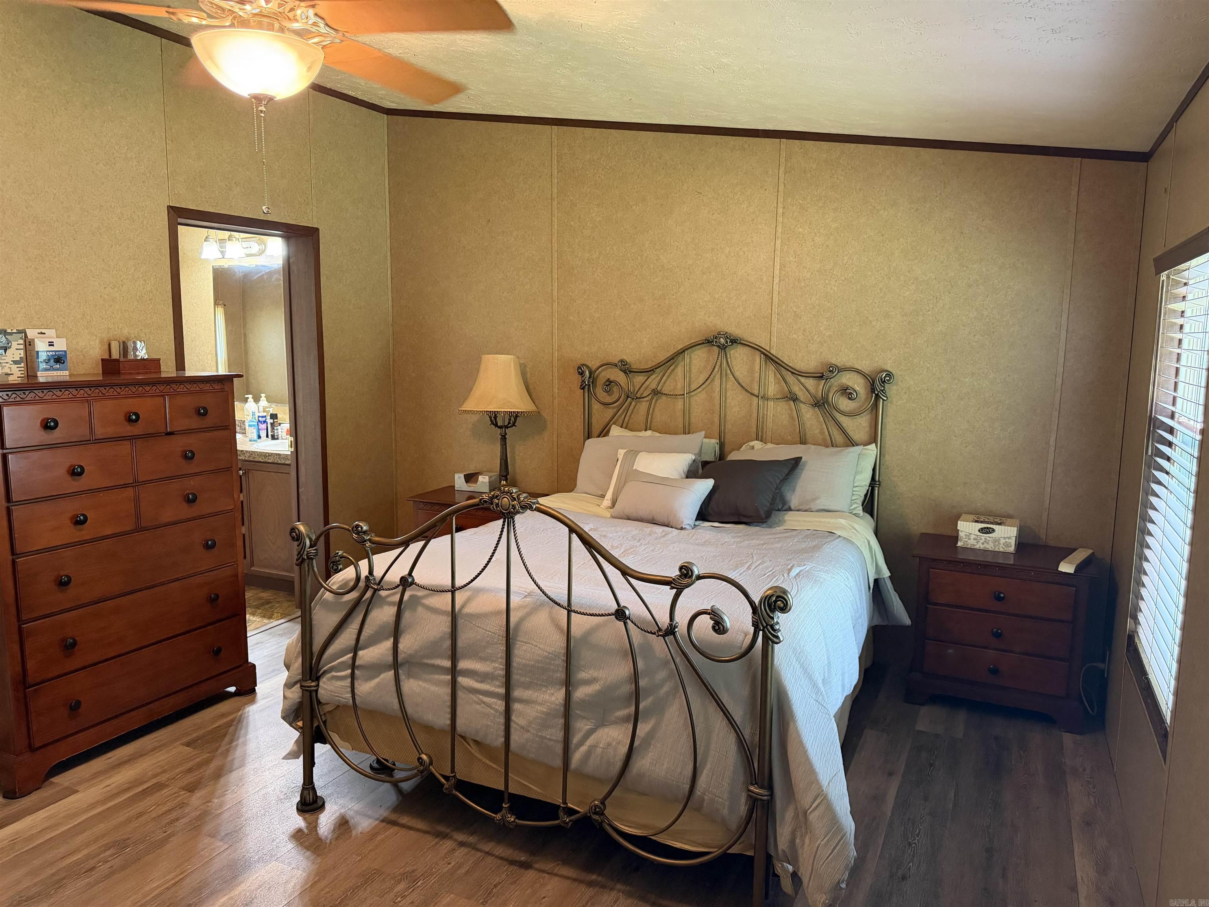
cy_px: 454
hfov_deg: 71.6
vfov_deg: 56.8
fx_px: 838
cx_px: 604
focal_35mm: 24
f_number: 1.78
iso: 640
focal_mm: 6.76
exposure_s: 1/60
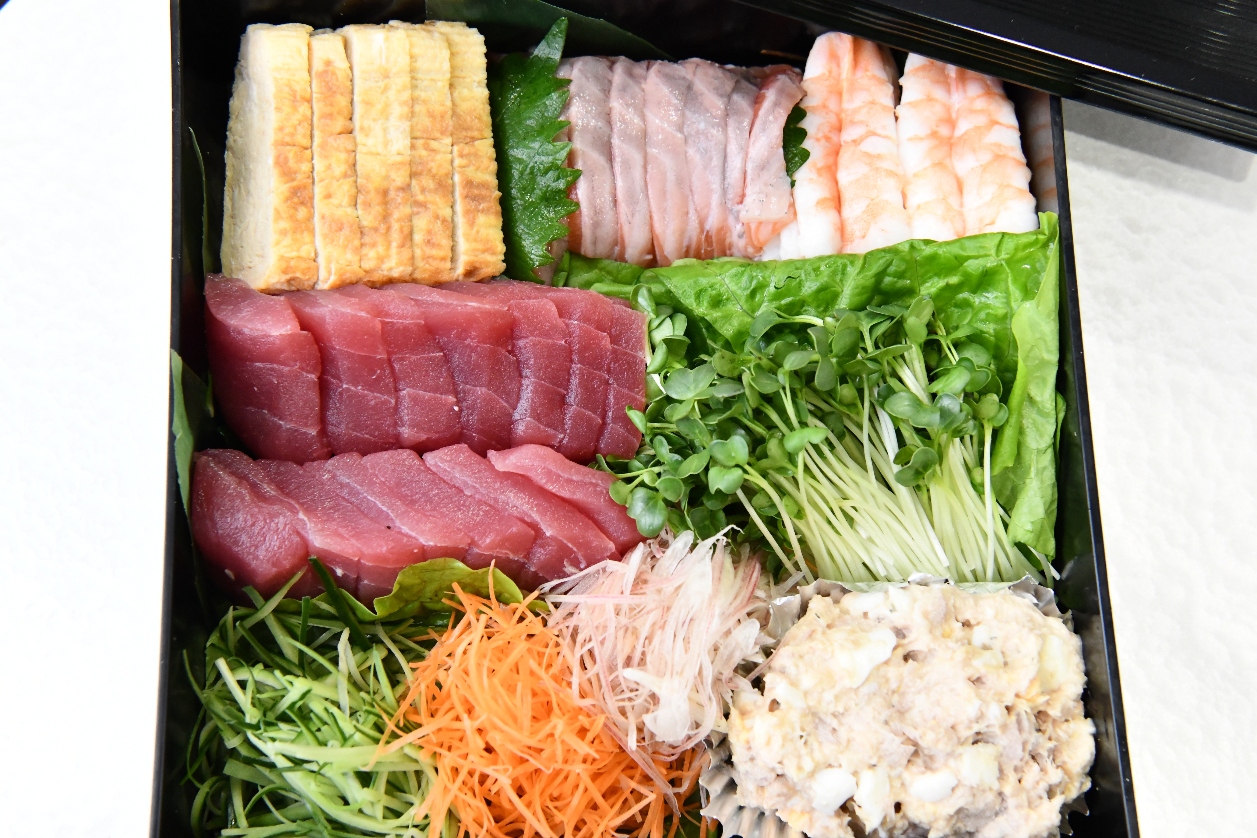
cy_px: 419
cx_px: 628
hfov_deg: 41.1
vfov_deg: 28.1
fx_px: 1676
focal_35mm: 48
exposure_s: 1/60
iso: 8000
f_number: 9
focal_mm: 48
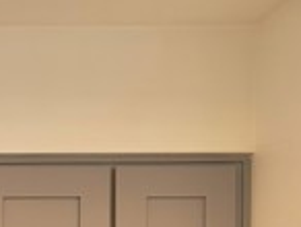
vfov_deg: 12.5
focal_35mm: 105
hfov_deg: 15.5
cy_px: 450
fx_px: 915
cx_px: -272
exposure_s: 1/187
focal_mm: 6.76
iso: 80
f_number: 1.78
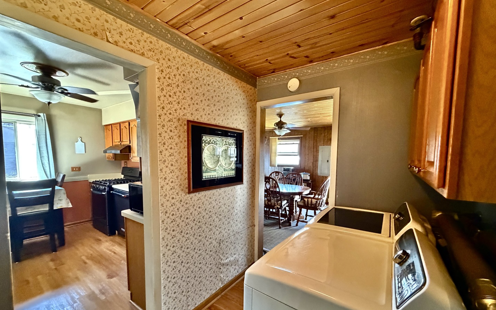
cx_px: 250
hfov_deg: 101.5
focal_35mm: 15
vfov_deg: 74.5
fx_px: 203
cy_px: 172
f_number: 2.2
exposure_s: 1/60
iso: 800
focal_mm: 2.22
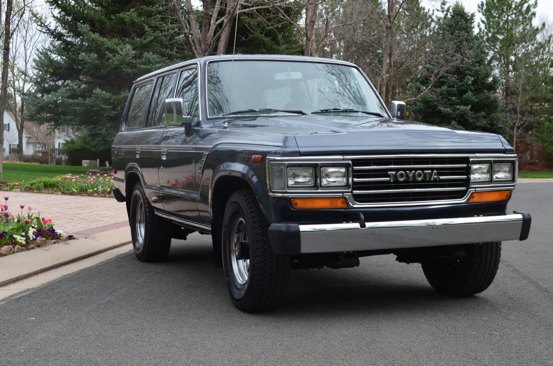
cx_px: 276
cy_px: 183
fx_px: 805
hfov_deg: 37.9
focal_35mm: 52
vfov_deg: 25.6
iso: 200
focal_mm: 35
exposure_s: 1/80
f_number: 10
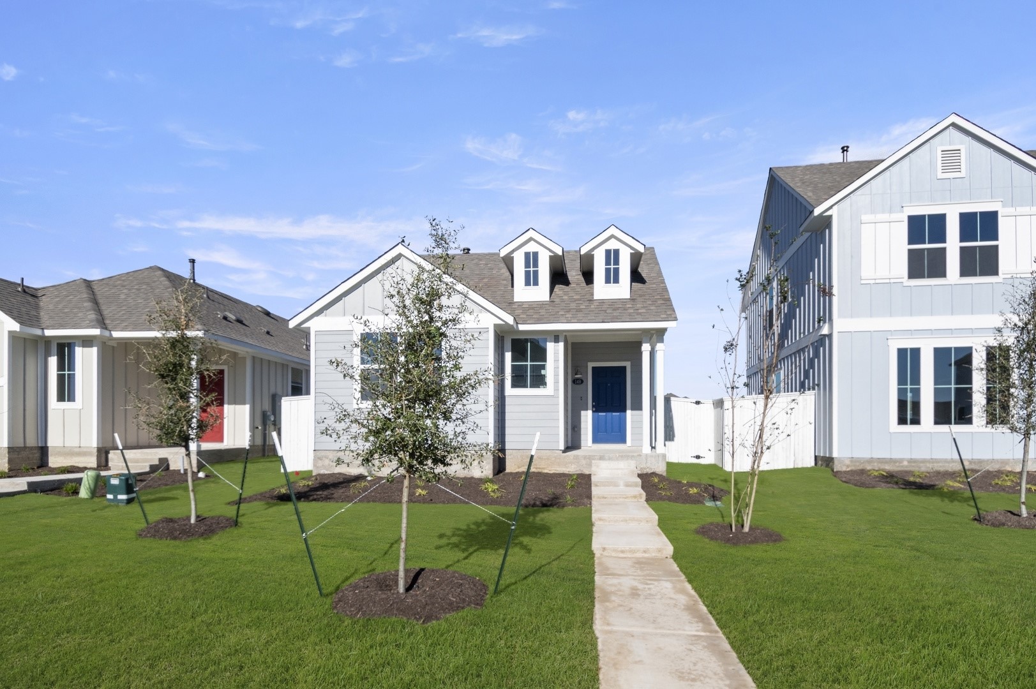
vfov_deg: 36.8
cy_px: 344
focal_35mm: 36
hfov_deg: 53.2
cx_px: 518
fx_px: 1035
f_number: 8
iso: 400
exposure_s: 1/800
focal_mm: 24
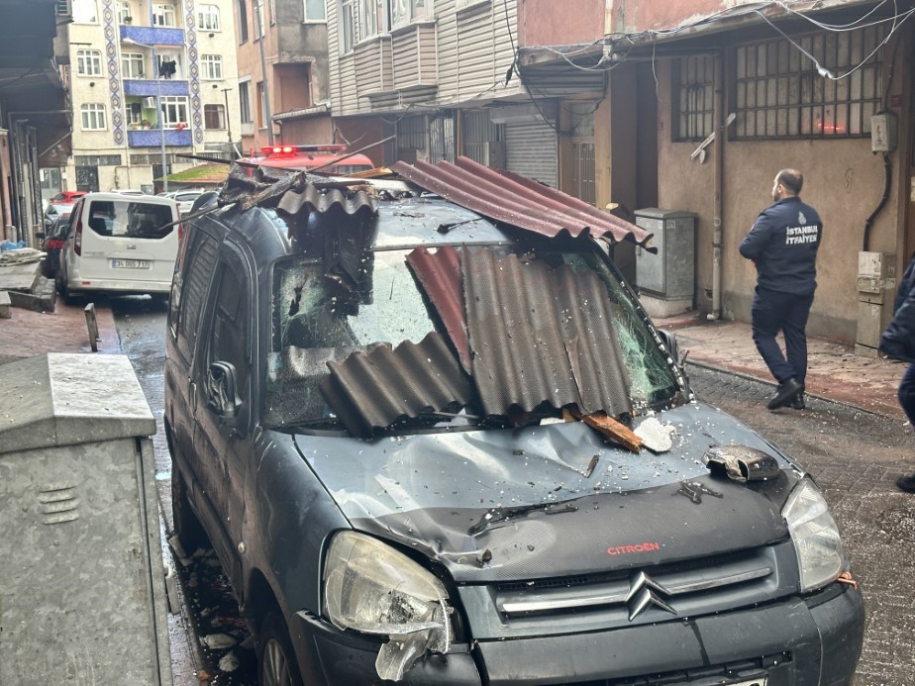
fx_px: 1269
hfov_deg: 39.7
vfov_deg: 30.3
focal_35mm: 48
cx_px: 458
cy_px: 343
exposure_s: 1/100
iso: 100
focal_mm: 6.86
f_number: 1.78
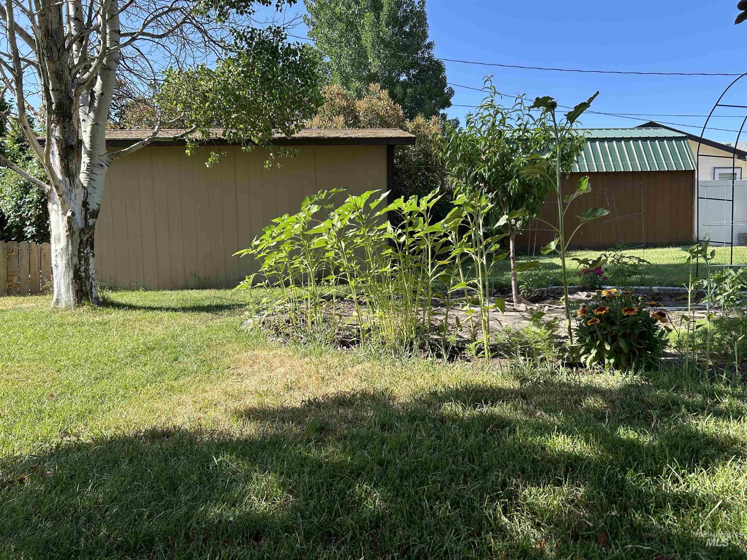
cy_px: 280
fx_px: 561
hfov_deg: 67.3
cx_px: 374
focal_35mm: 26
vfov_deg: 53.1
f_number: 1.5
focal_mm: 5.7
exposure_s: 1/1431
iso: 50
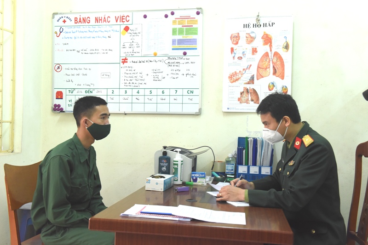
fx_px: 388
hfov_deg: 50.7
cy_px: 122
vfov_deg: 35.0
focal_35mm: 38
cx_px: 184
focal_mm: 38
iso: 4000
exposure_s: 1/60
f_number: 5.6
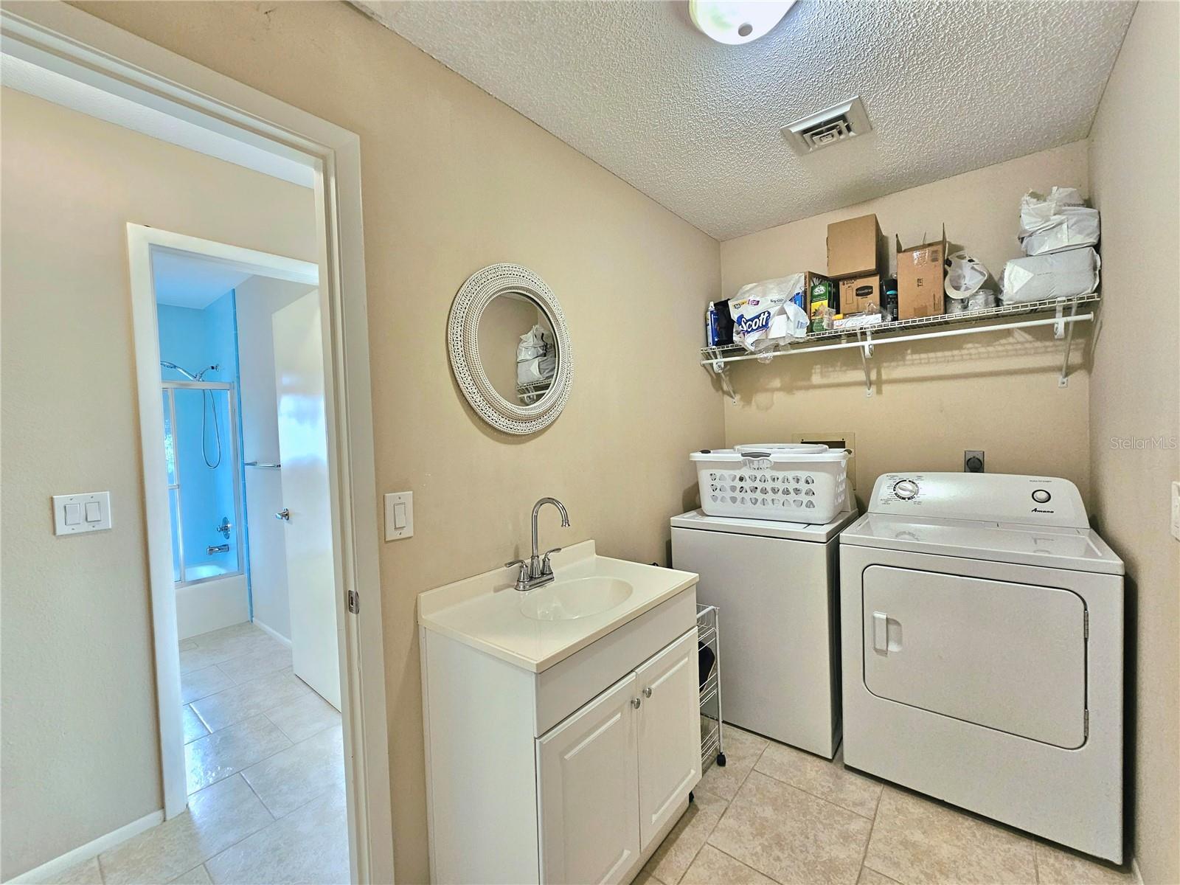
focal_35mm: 13
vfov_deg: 89.9
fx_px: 443
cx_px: 590
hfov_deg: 106.2
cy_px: 442
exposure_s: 1/60.2
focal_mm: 2.2
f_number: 2.2
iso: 250
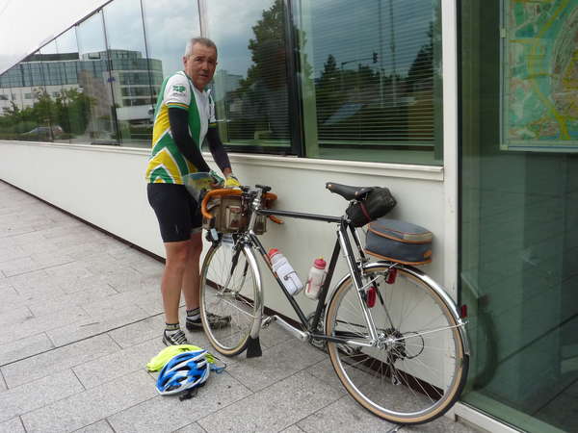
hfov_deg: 61.7
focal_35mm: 29
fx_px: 484
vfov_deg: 48.2
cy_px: 216
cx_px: 289
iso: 200
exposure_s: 1/500
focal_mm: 4.1
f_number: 4.5
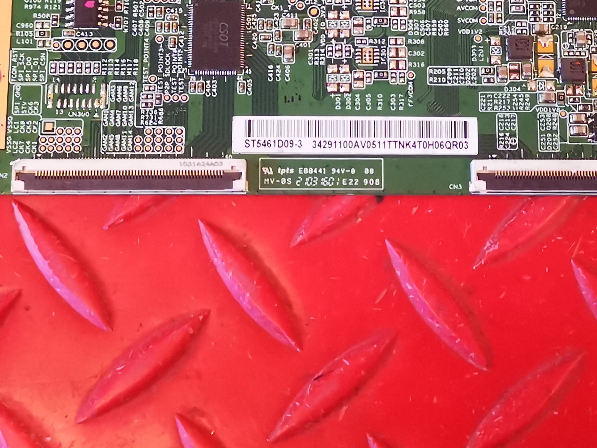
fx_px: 1483
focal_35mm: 86
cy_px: 58
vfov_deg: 17.0
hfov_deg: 22.7
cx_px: 358
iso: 1000
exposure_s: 1/25
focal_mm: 5.58
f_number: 1.8
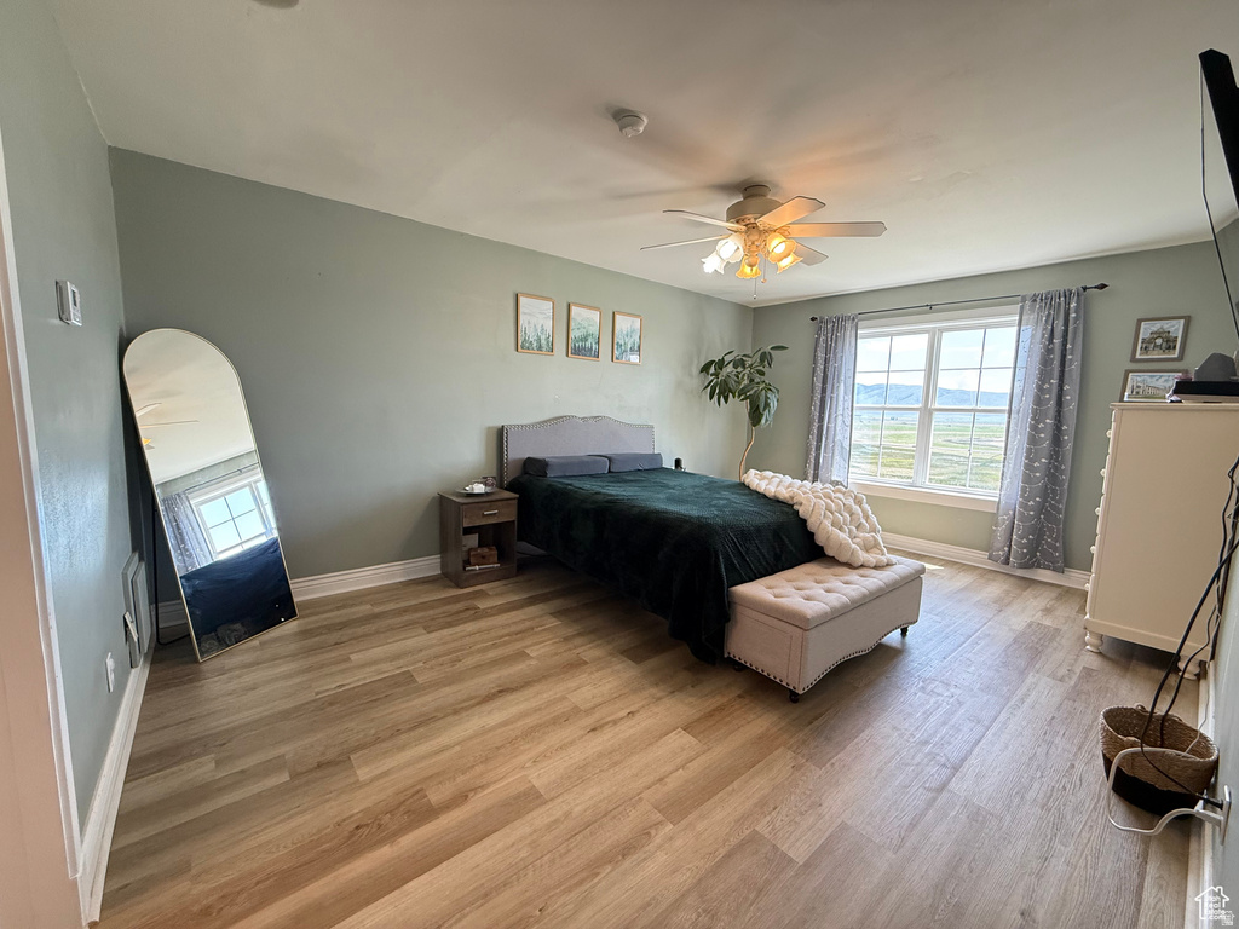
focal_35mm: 14
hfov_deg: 102.1
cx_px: 620
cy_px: 464
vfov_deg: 85.7
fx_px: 501
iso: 250
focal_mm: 2.22
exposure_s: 1/120
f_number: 2.2
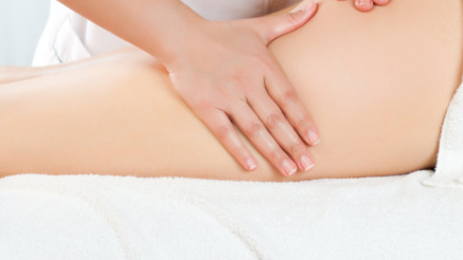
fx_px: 2100
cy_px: 22
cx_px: 160
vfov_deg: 7.1
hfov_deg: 12.6
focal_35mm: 171
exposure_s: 1/125
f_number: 4.5
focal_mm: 70
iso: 200
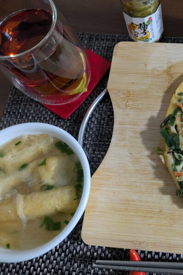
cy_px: 138
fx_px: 267
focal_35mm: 35
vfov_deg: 54.5
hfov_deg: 34.8
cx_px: 177
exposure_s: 1/24
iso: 481
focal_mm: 5.43
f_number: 1.89
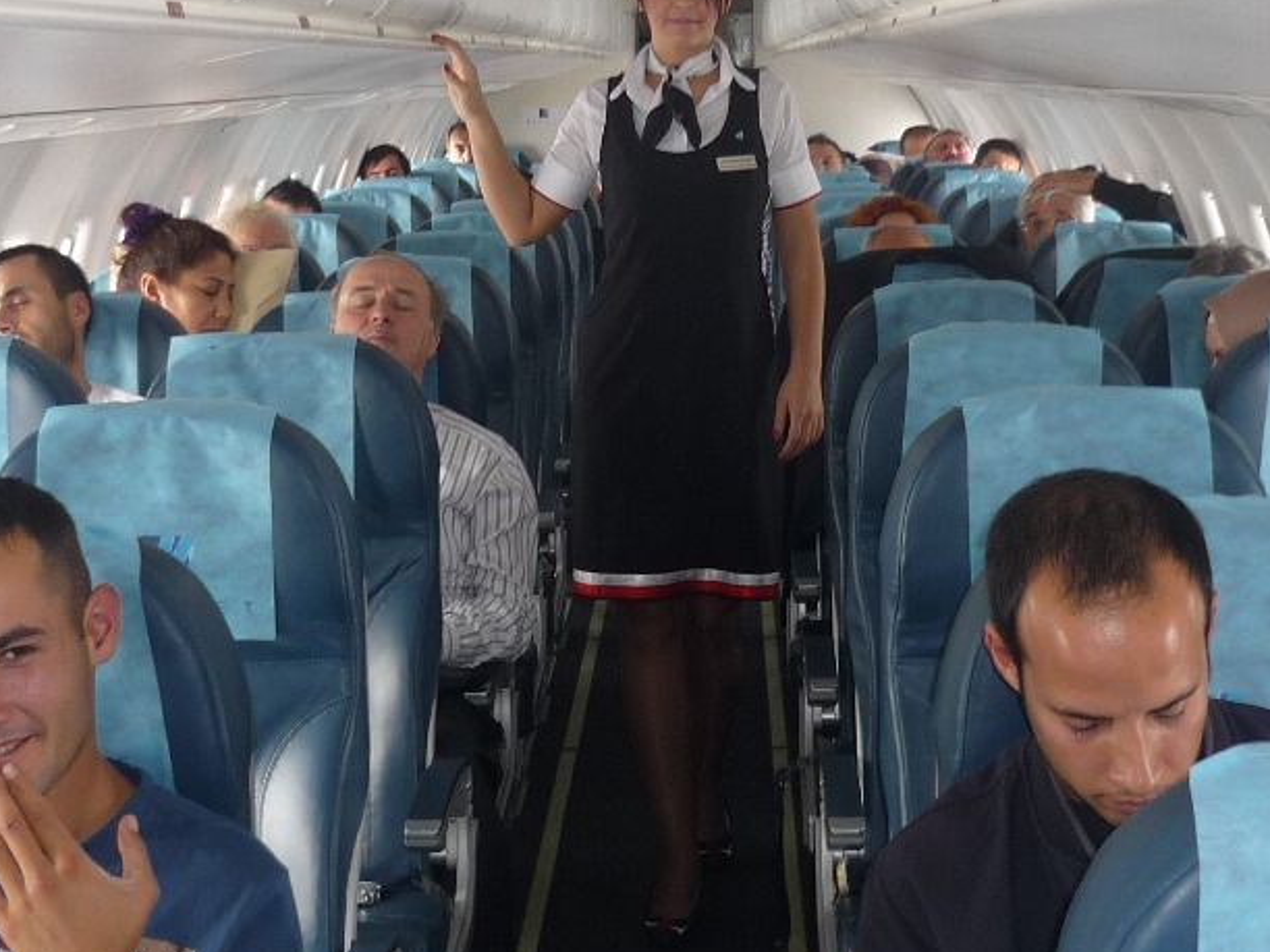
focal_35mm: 69
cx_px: 623
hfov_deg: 28.2
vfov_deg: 21.2
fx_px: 2531
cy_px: 317
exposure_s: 1/50
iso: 100
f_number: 2.8
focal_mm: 5.5
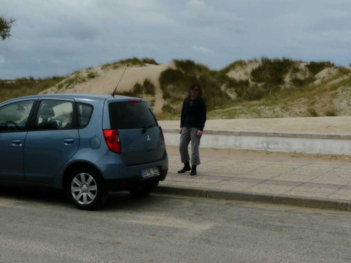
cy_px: 90
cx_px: 110
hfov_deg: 32.9
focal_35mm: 58
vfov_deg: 25.1
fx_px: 588
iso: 100
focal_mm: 6.4
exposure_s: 1/400
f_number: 8
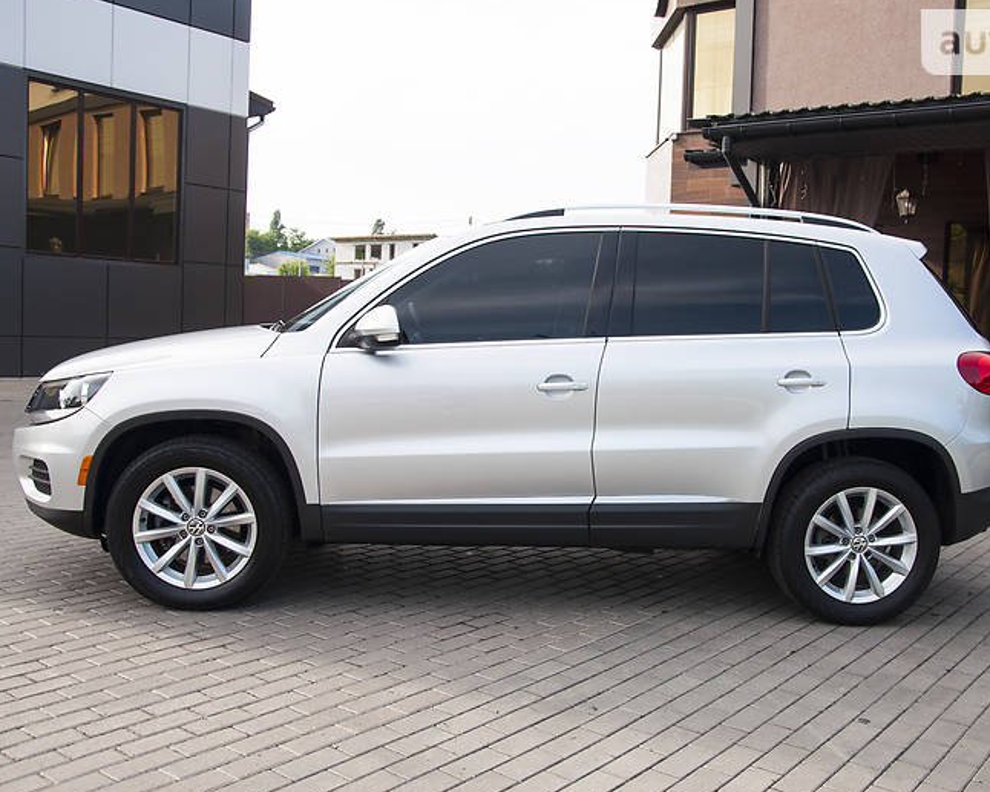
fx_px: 1072
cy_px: 398
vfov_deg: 40.6
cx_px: 552
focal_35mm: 37
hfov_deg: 49.5
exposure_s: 1/500
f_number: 5.6
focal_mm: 21
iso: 100
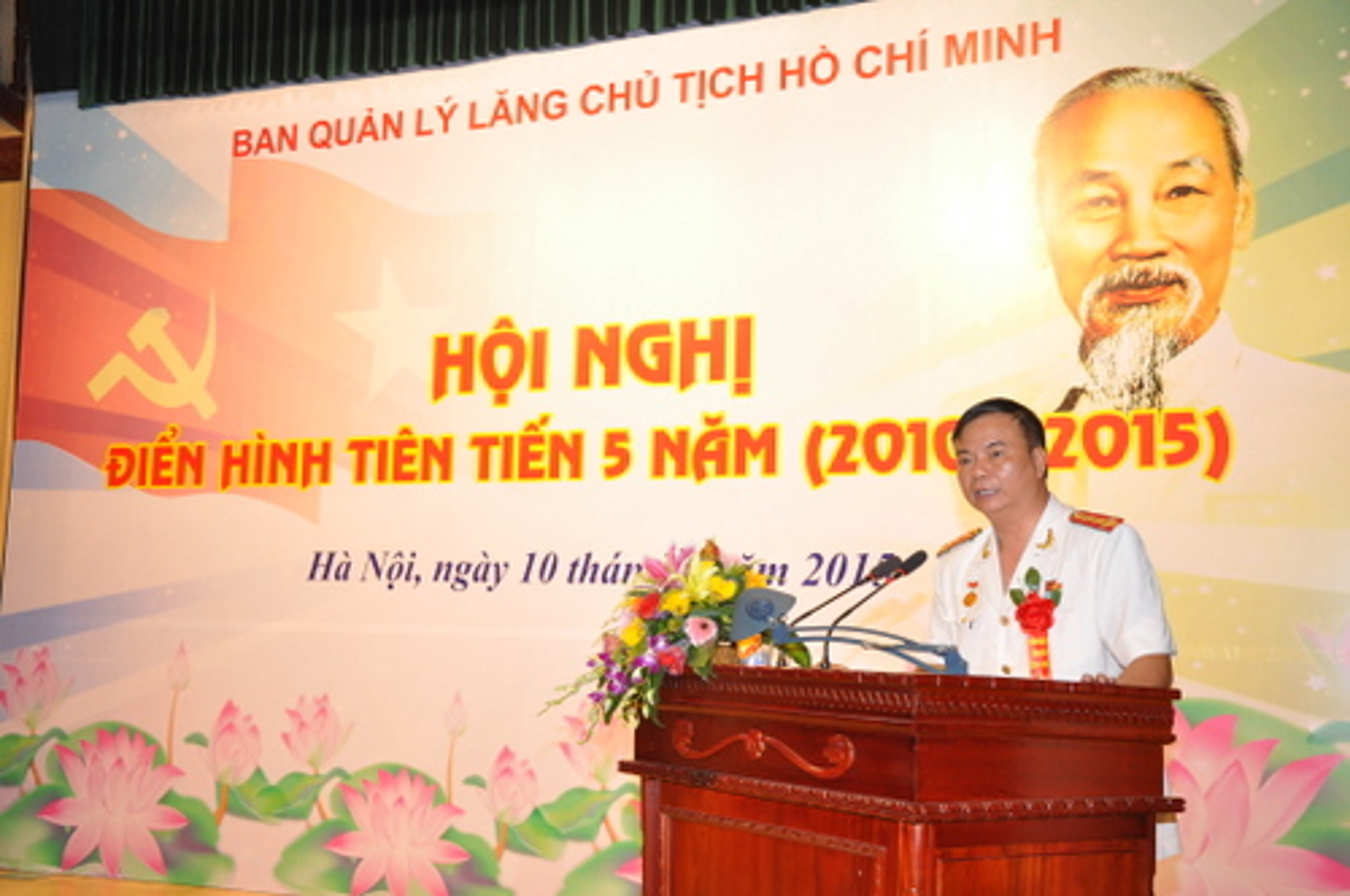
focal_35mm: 42
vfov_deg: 31.8
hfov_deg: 46.5
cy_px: 448
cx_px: 675
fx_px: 1573
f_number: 7.1
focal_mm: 28
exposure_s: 1/60
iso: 1000
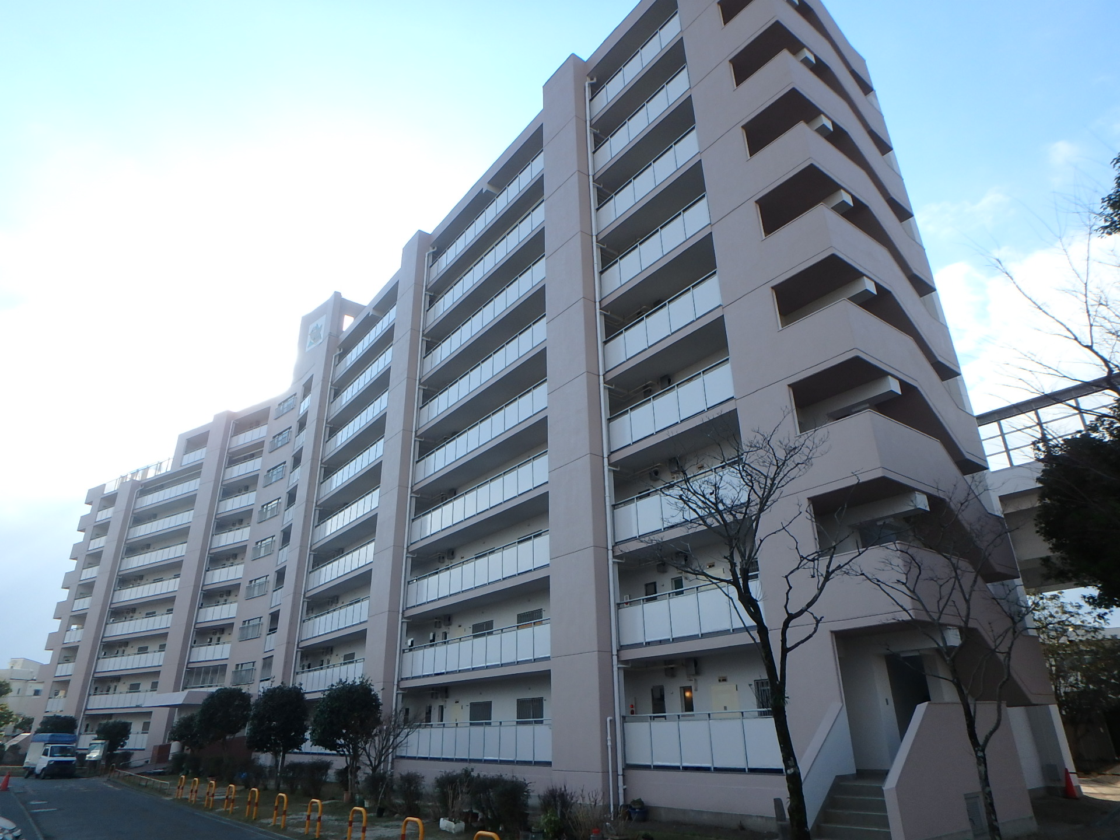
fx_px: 679
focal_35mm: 21
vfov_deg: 63.4
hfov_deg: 79.0
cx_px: 560
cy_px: 420
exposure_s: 1/640
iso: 125
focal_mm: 3.7
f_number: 3.5
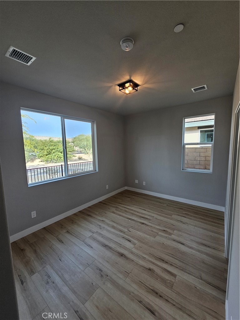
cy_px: 160
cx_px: 120
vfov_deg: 106.2
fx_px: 120
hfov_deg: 89.9
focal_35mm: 13
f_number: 2.2
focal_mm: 2.2
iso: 80
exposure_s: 1/120
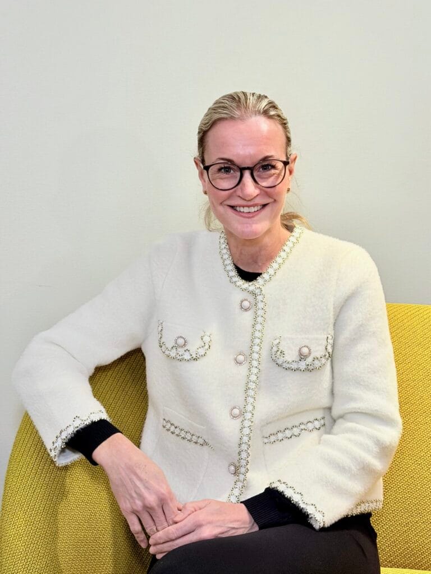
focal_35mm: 48
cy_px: 287
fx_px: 797
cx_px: 216
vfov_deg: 39.7
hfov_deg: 30.3
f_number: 1.78
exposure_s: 1/41
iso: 250
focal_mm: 6.76
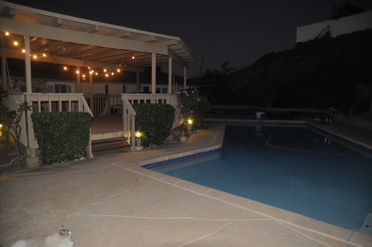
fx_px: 495
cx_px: 186
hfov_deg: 41.2
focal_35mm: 48
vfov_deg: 28.0
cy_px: 124
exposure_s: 1/60
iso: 800
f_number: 2.8
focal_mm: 32
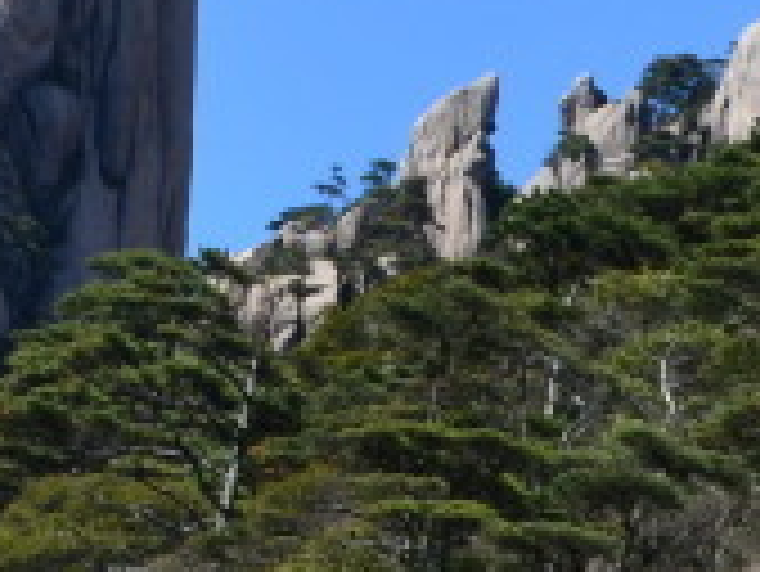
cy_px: -115
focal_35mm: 297
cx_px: -166
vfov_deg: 5.0
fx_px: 6525
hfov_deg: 6.6
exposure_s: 1/250
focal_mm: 34
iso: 400
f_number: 10
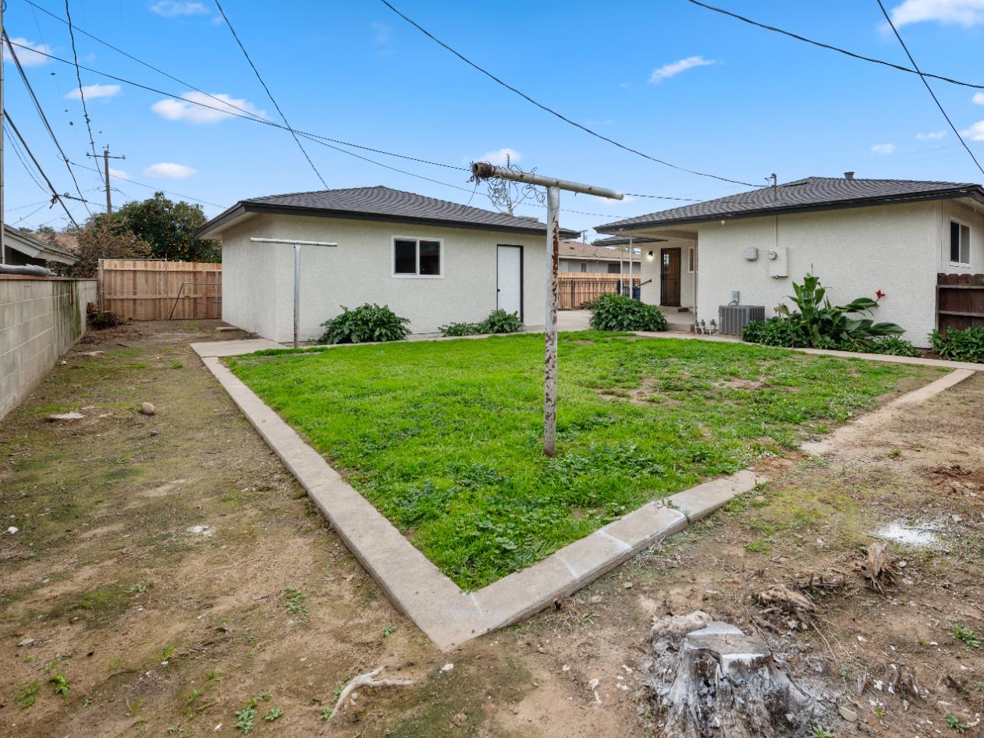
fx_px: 455
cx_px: 559
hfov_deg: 93.9
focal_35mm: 16
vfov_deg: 78.1
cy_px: 363
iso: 250
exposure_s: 1/125
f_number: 9
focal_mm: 14
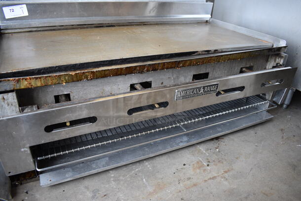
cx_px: 150
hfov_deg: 67.3
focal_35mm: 27
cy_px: 100
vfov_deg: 48.0
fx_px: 226
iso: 800
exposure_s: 1/200
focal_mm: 18
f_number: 3.5
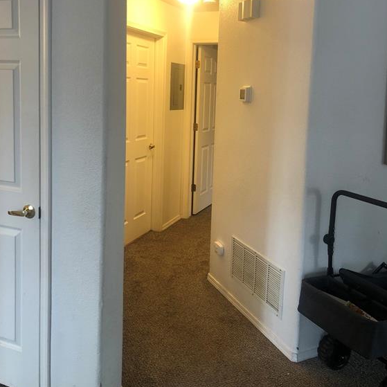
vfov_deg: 47.9
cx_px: 194
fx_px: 430
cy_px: 139
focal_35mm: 34
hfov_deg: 48.5
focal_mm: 4
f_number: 1.8
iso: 40
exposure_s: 1/24
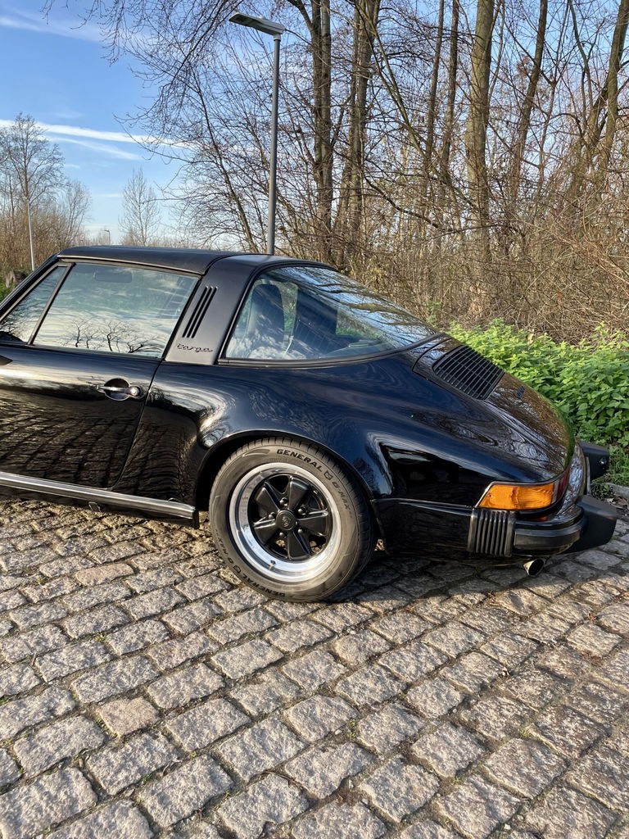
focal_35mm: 26
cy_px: 420
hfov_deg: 53.1
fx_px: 630
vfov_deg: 67.3
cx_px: 314
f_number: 1.6
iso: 32
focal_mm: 4.2
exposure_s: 1/381
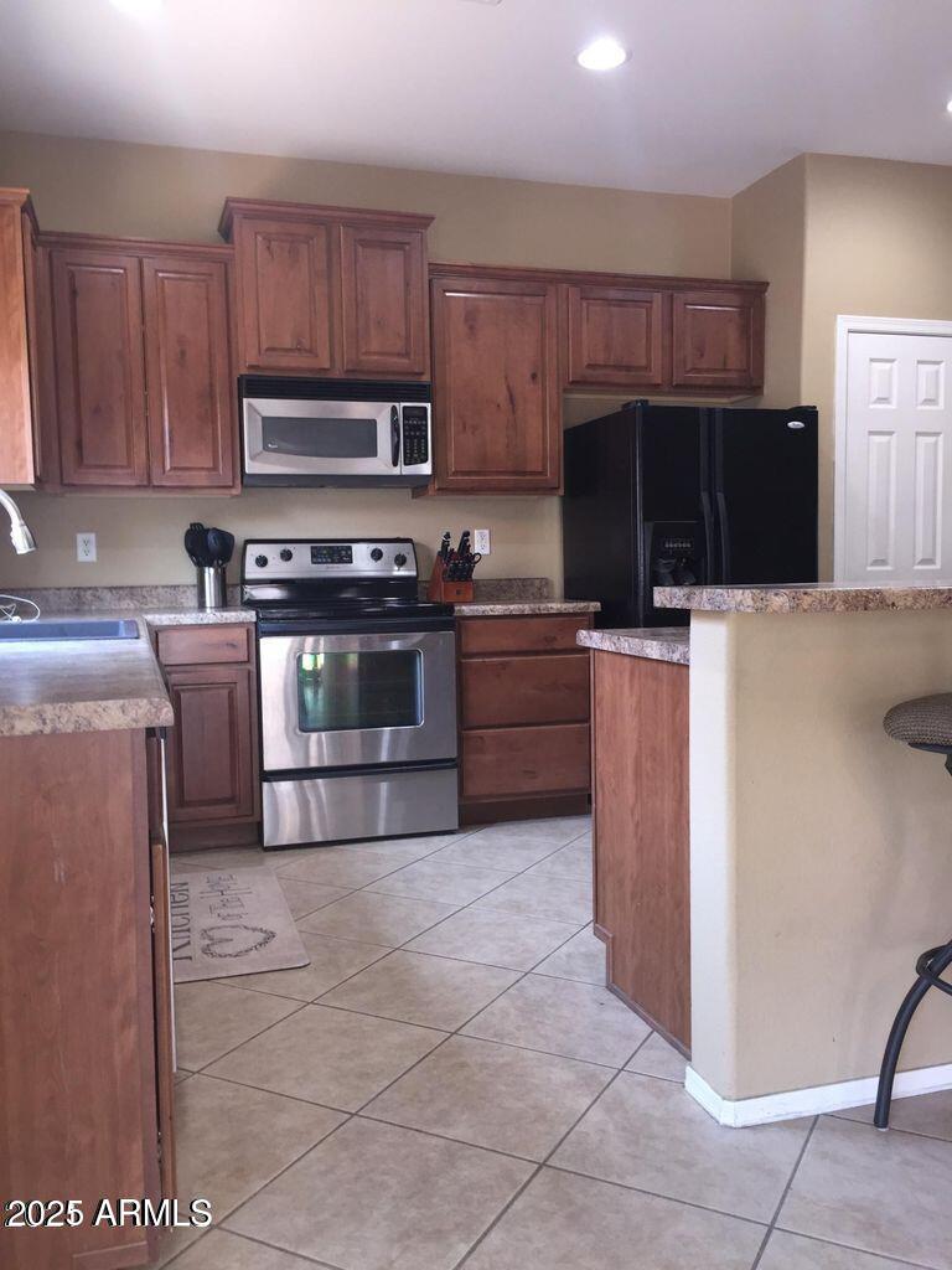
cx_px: 476
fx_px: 1063
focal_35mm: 29
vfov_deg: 61.7
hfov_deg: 48.2
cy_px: 635
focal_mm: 4.15
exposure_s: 1/30
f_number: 2.2
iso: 64
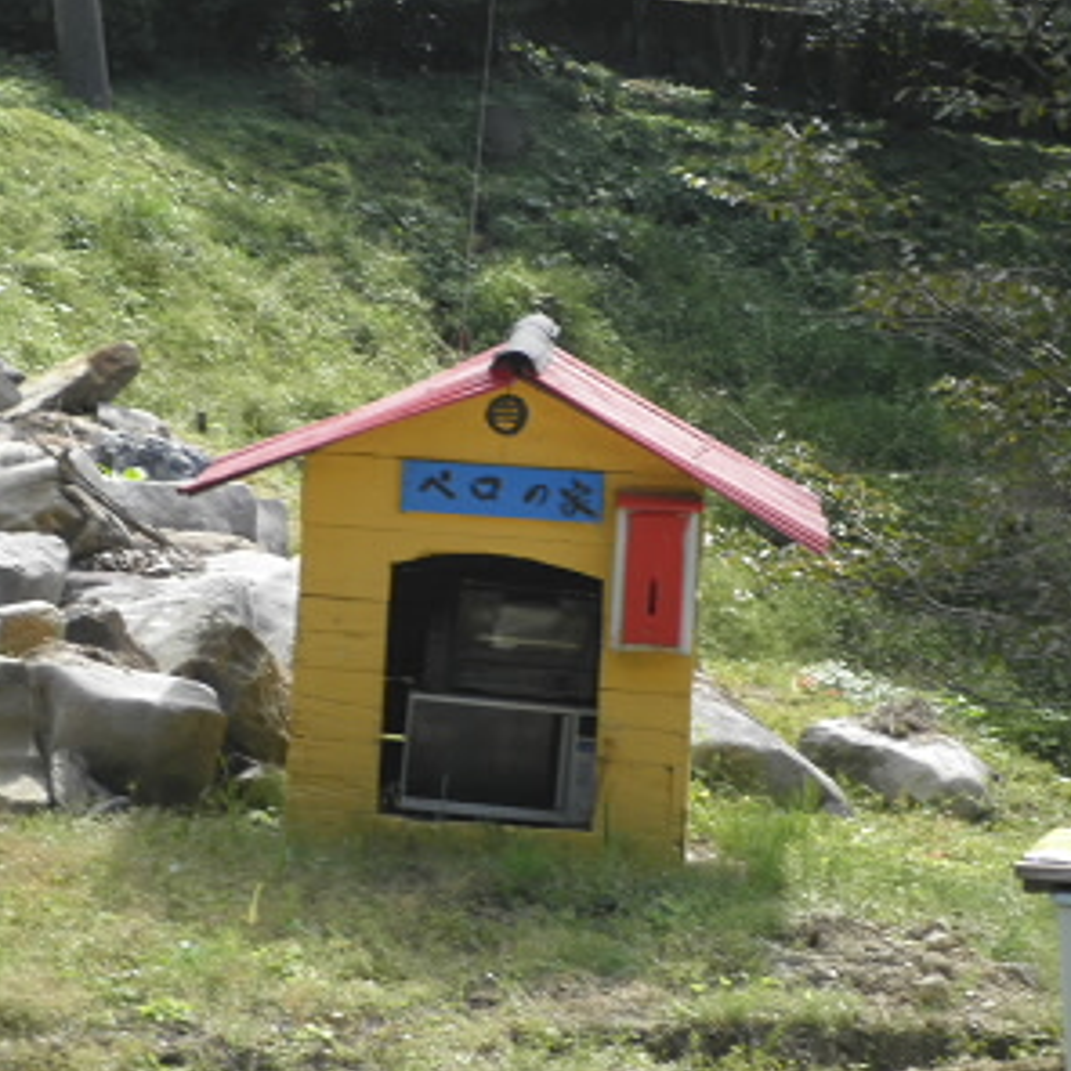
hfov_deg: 13.5
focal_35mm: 129
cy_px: 536
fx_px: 4516
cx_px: 488
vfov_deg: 13.5
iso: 80
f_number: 5.9
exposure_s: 1/125
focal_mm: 19.6
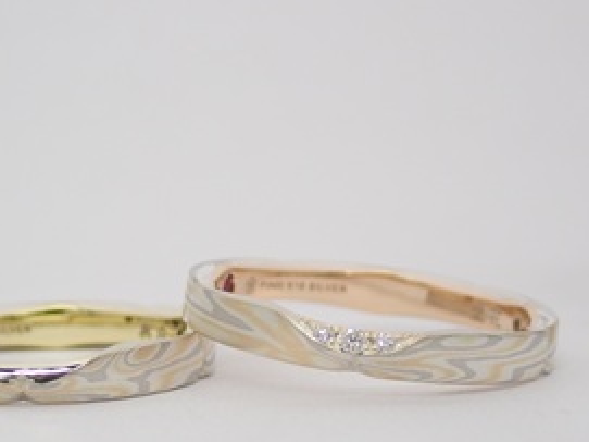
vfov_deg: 11.5
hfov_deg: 15.4
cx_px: 211
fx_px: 2177
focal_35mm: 128
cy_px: 347
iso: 200
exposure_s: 1/125
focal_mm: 13.65
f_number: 4.1
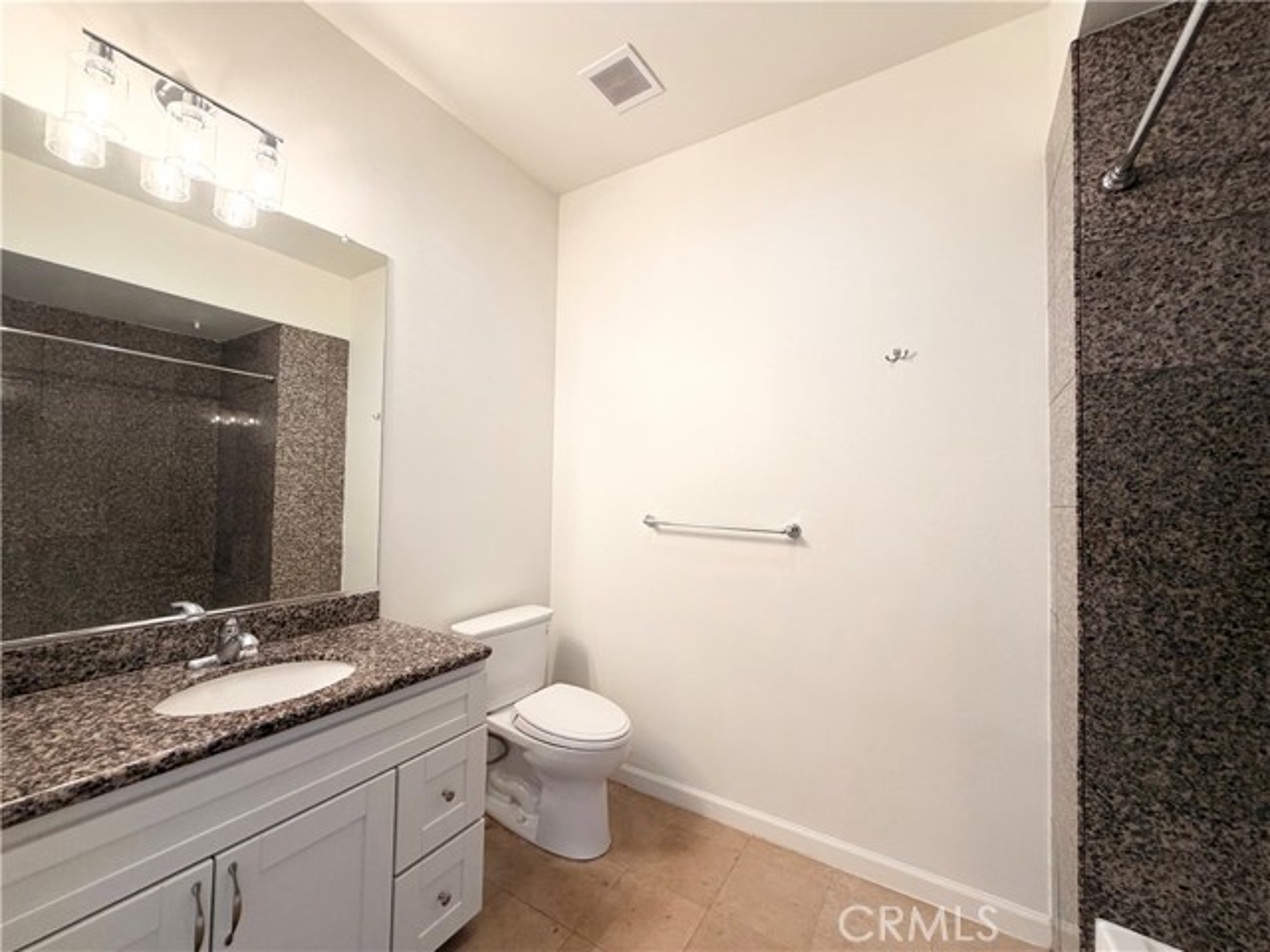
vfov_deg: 85.7
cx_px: 635
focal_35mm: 14
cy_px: 476
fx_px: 514
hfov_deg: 102.1
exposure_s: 1/120
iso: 200
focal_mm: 2.22
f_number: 2.2
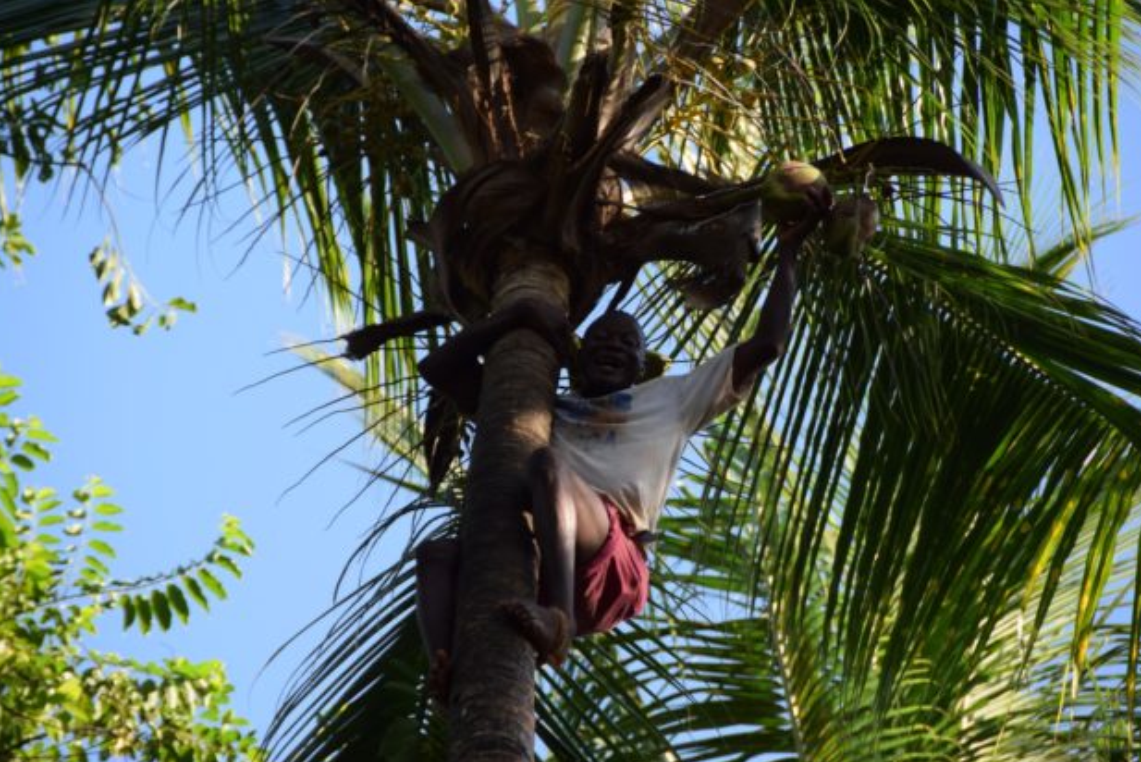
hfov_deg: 6.6
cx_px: 577
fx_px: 9861
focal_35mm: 311
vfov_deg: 4.4
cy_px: 393
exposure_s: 1/320
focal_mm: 200
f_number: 5.6
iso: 400
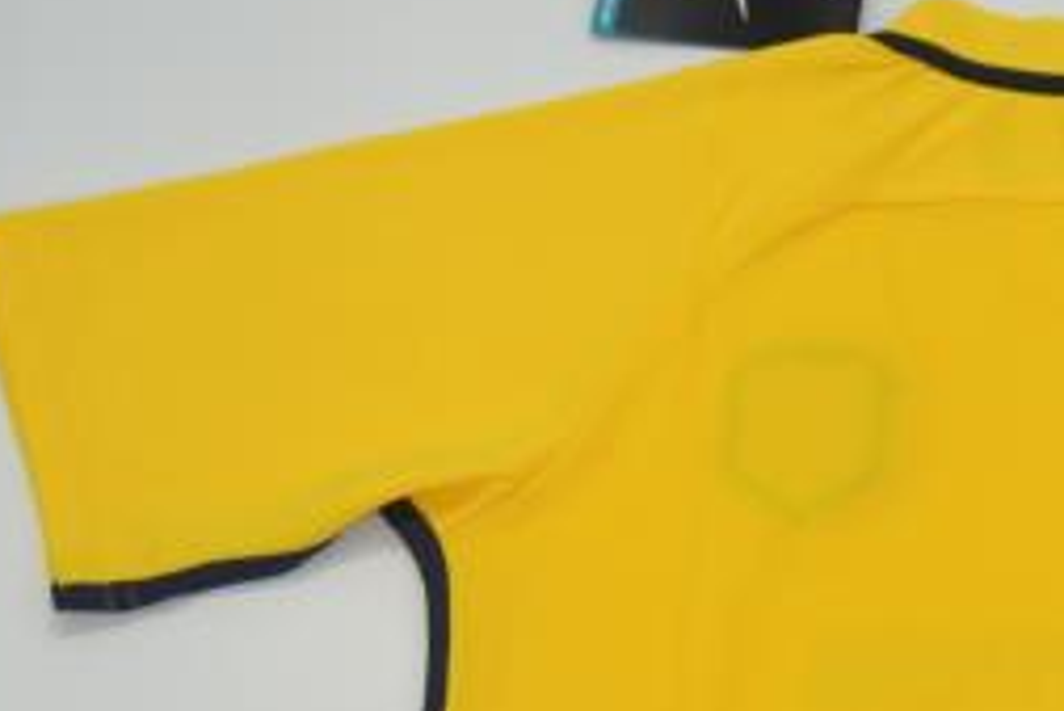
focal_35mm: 138
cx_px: 1489
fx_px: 4068
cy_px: 852
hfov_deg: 14.1
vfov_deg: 9.8
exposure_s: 1/200
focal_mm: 29
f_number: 4.8
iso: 200
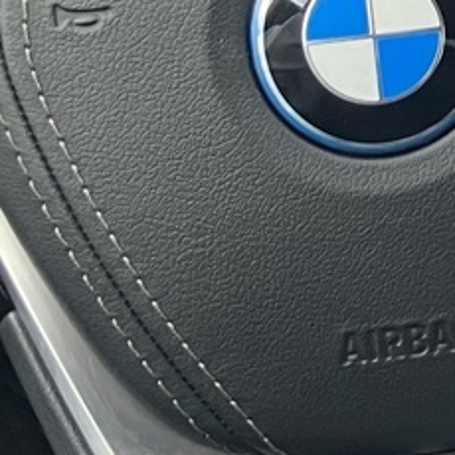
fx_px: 2305
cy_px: -164
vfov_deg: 11.0
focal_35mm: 155
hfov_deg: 10.6
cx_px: 821
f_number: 1.8
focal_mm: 3.99
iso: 100
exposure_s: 1/59
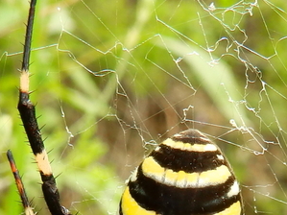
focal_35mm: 122
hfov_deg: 16.1
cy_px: 275
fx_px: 1011
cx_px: 165
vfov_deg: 11.8
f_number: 4
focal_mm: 5.7
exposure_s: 1/80
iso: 80
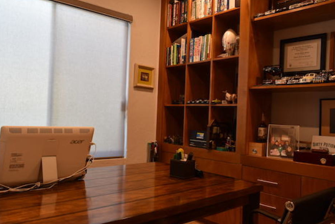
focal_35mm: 31
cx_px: 156
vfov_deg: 42.4
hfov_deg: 60.2
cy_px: 114
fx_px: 289
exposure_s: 1/8
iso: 160
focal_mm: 18
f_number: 5
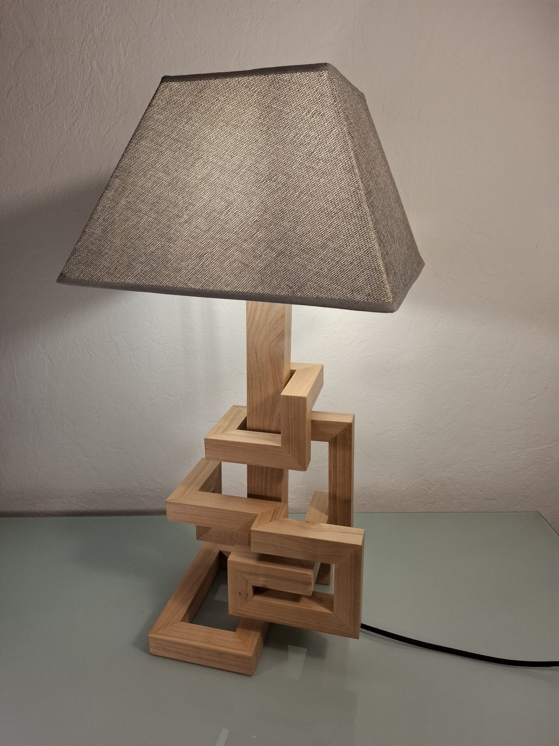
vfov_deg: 73.9
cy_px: 373
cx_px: 280
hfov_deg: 58.9
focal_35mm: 23
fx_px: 495
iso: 125
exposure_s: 1/100
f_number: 1.8
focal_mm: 5.54
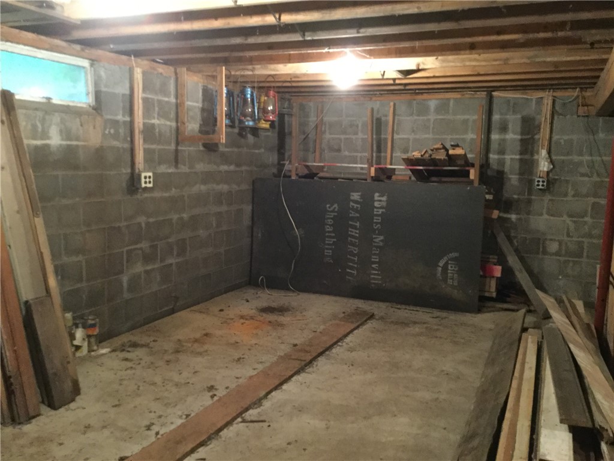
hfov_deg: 58.4
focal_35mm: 31
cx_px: 307
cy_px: 230
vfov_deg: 45.4
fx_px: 550
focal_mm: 3.3
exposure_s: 1/15
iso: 500
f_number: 2.4
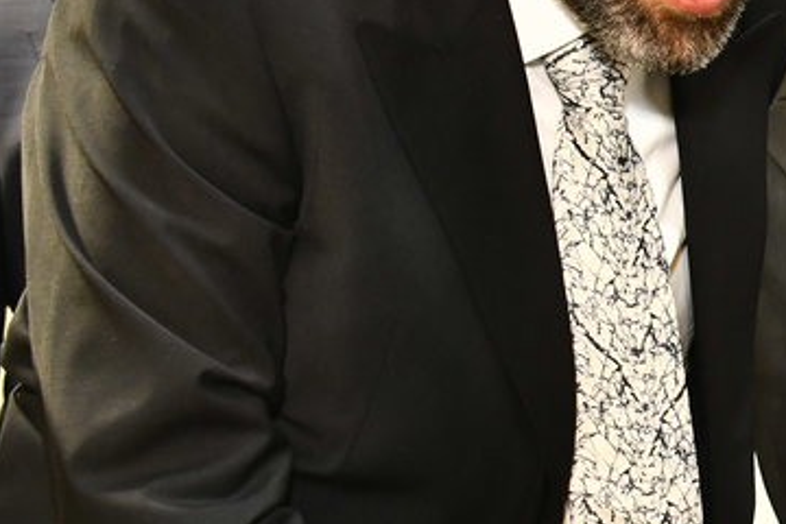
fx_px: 2380
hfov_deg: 17.3
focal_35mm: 109
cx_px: 1105
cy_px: 346
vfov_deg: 12.6
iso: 1250
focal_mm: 28
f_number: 5.6
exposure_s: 1/100
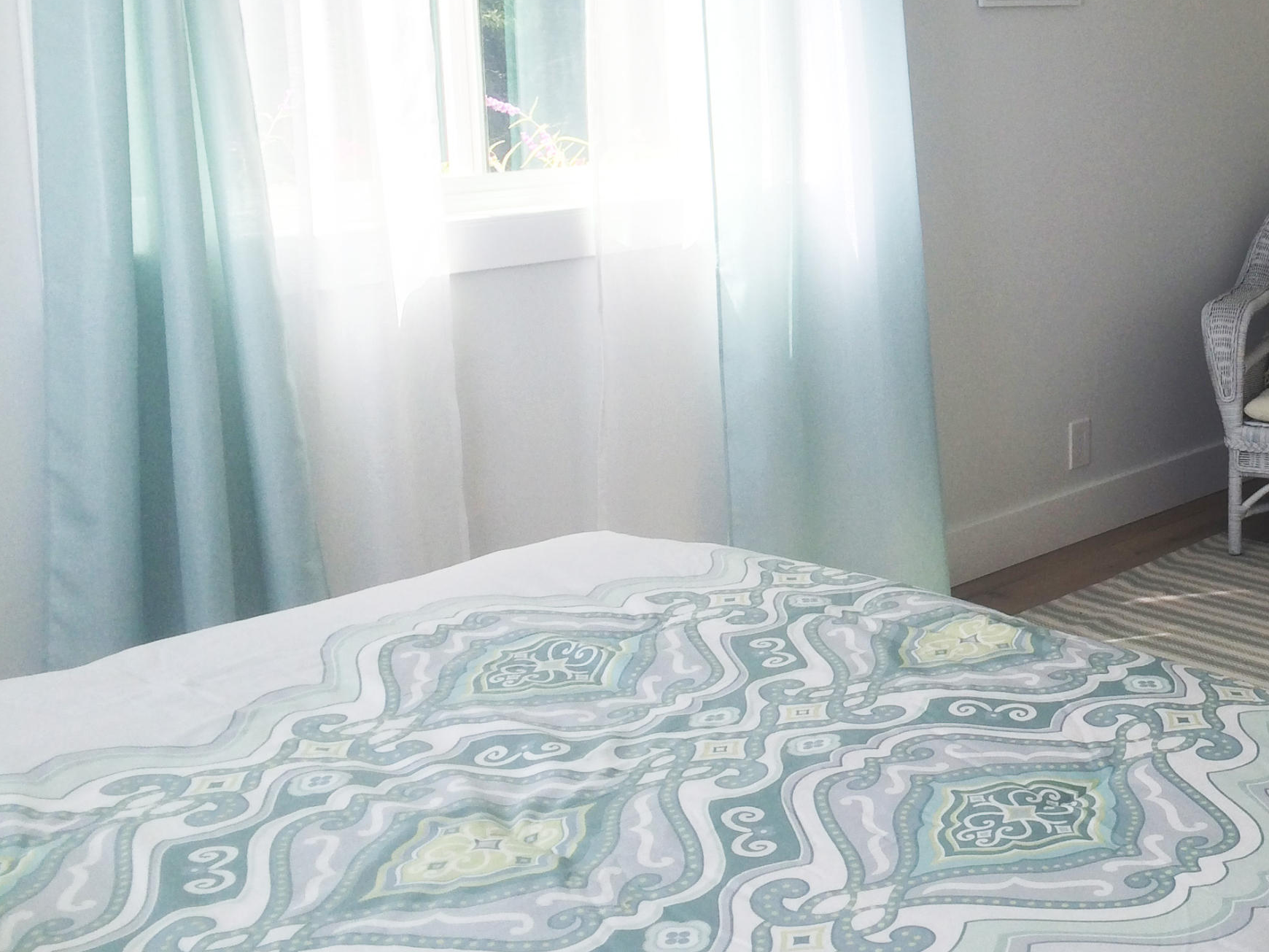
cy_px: 285
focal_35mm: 50
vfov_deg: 28.8
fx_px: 1833
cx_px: 1092
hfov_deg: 36.3
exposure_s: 1/120
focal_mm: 4.15
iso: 50
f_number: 2.2
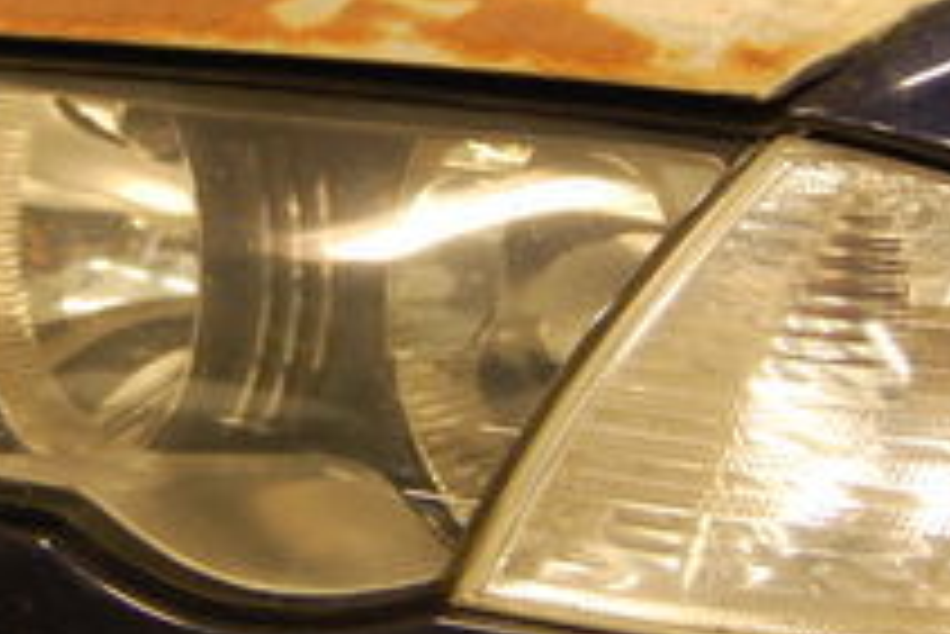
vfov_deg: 13.1
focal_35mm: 105
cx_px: 176
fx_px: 2760
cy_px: 180
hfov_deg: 19.3
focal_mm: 23
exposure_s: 1/25
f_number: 3.8
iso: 800
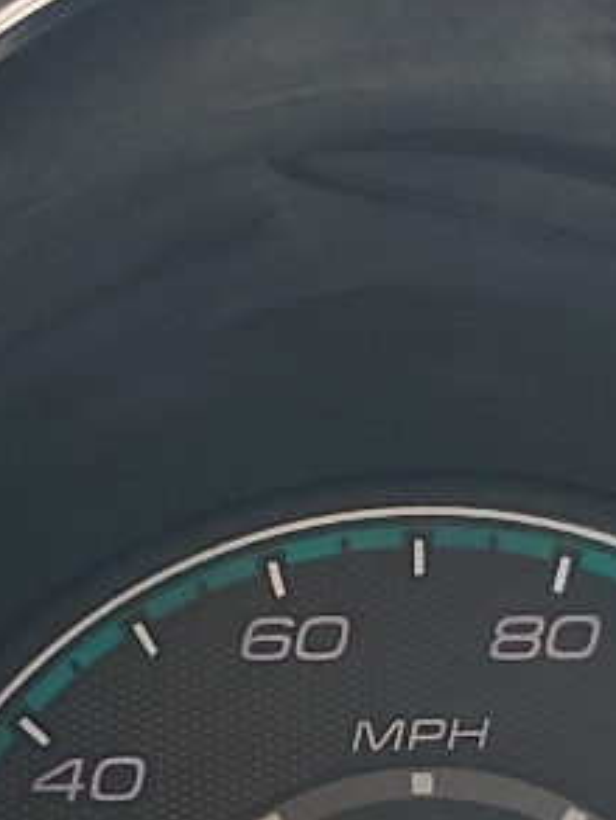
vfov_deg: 13.6
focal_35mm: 142
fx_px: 3367
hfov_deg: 10.5
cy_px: 890
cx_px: 297
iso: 55
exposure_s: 1/120
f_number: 1.5
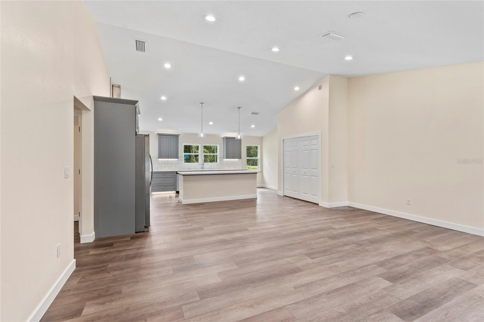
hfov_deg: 97.8
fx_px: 211
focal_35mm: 16
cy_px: 161
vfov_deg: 74.8
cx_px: 242
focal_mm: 15.7
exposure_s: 1/3
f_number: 8
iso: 320
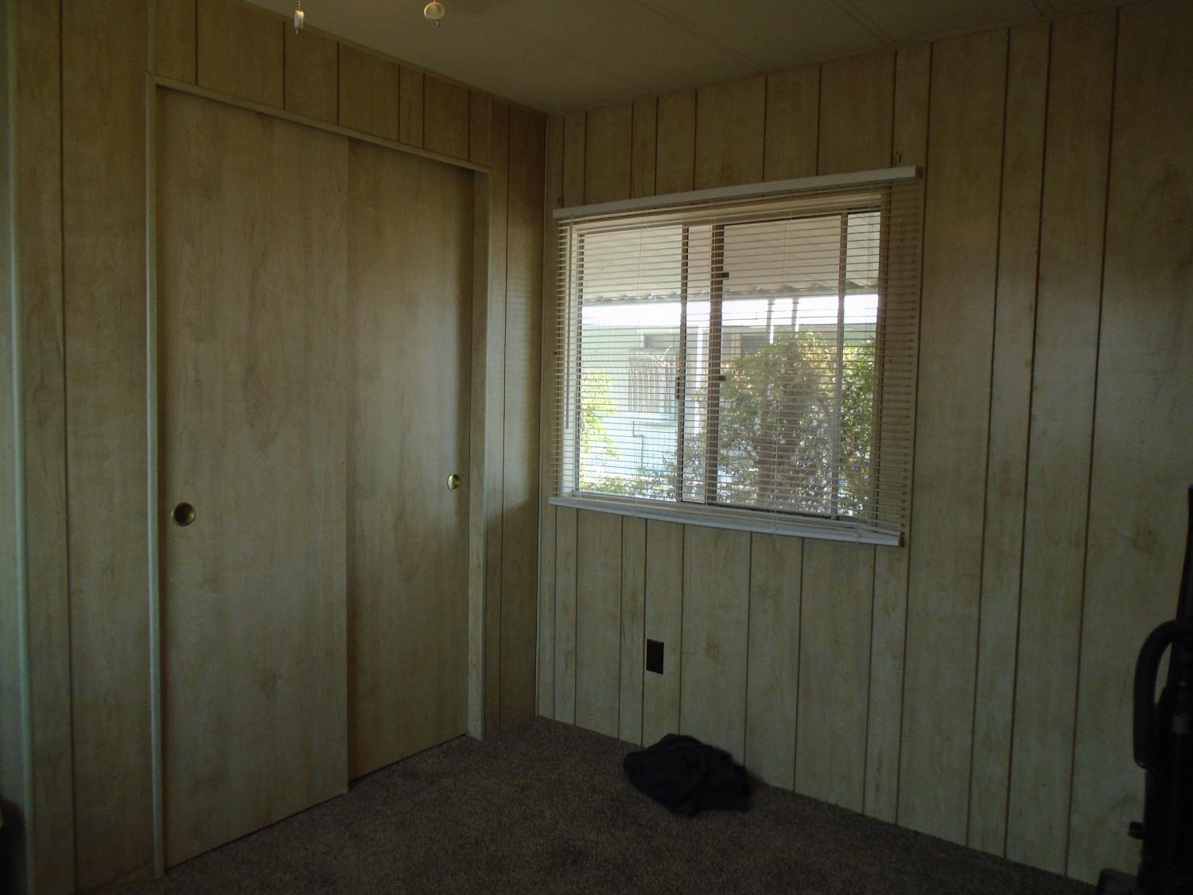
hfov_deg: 67.3
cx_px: 596
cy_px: 448
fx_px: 896
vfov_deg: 53.1
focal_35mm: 26
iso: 100
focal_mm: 4.6
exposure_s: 1/60
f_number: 3.2
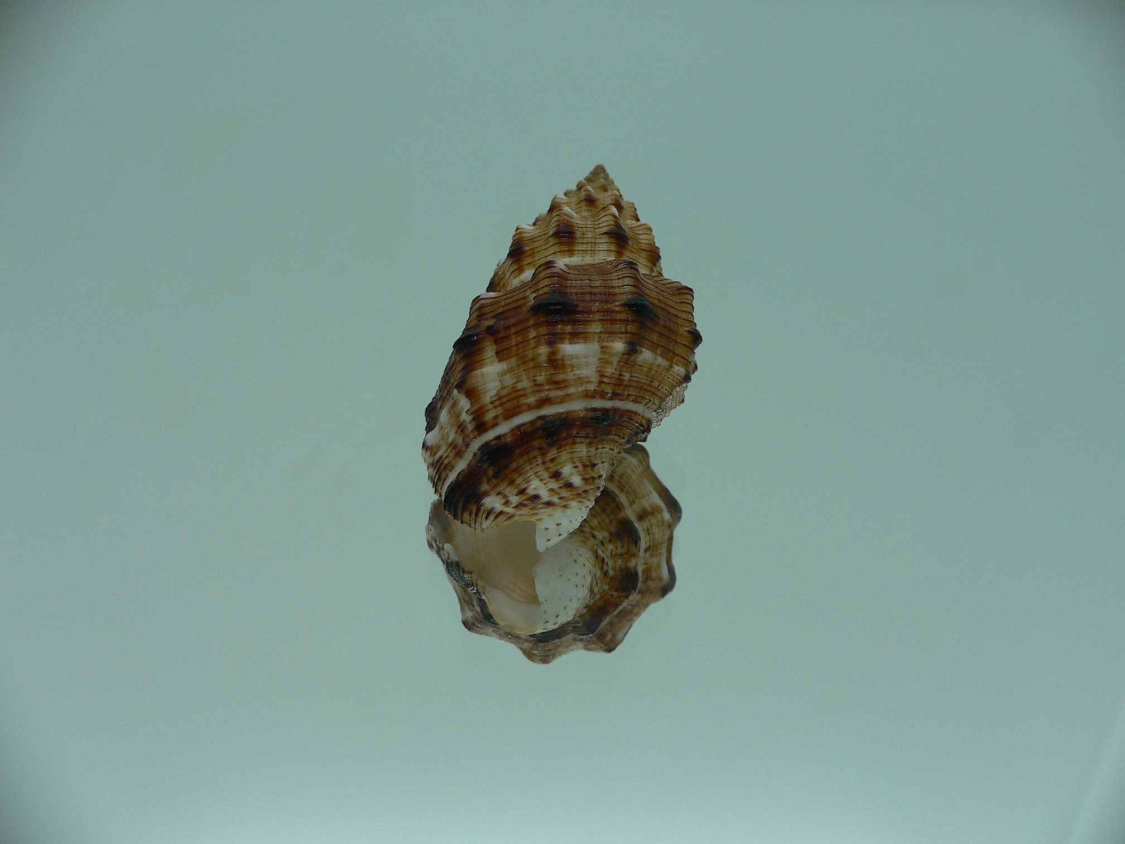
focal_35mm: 35
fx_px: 1137
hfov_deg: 52.6
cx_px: 562
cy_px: 422
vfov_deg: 40.7
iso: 80
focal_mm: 4.6
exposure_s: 1/80
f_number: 2.8
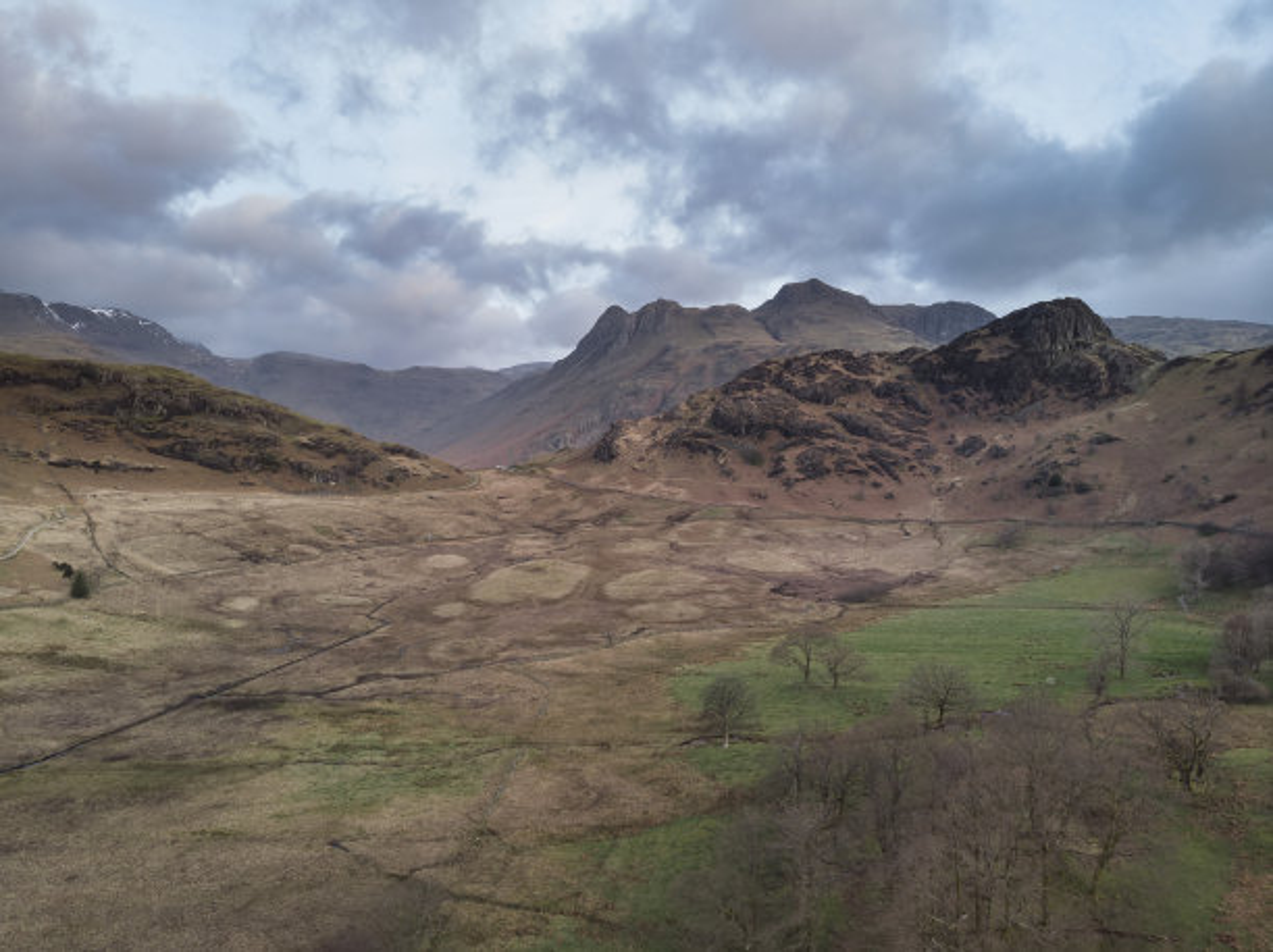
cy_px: 476
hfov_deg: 71.6
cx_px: 636
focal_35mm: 24
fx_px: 882
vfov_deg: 56.7
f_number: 2.8
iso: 100
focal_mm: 4.5
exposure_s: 1/17
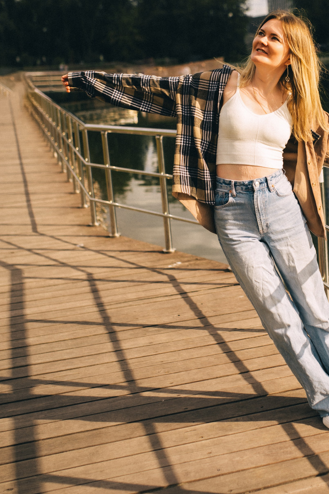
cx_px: 268
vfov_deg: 33.9
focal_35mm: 59
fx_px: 810
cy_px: 199
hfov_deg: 22.6
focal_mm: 35
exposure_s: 1/2000
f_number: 2.5
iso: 100
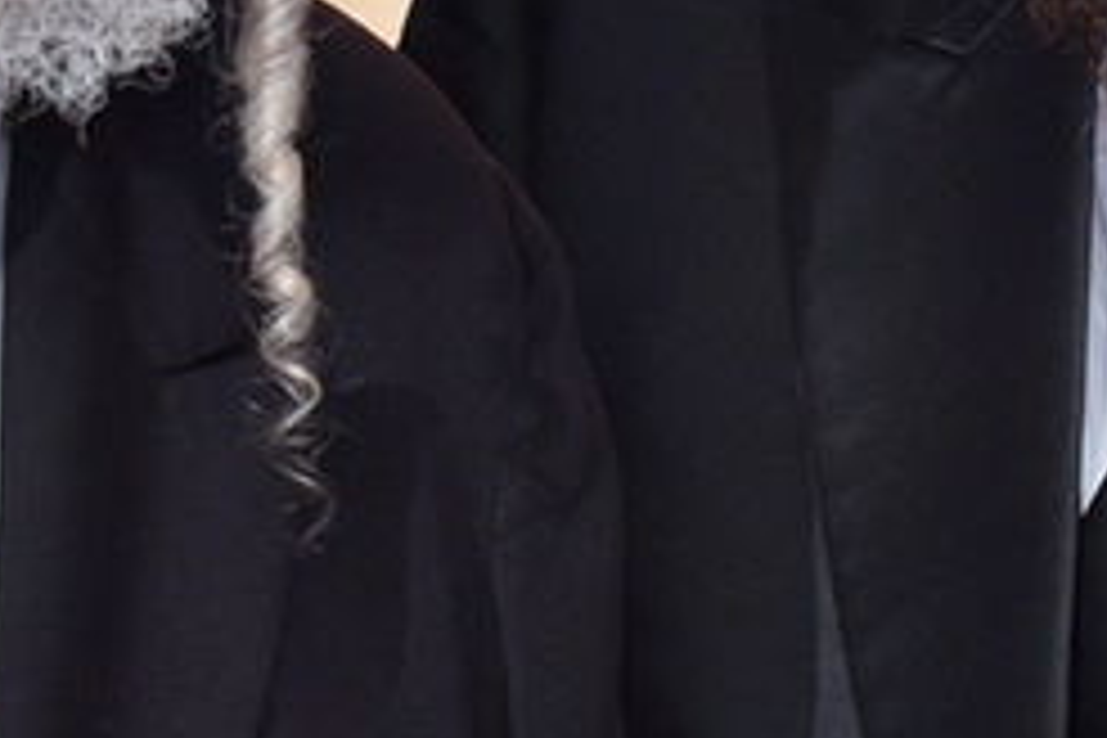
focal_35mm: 250
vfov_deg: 5.5
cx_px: 1210
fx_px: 7687
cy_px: 209
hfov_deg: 8.2
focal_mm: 44
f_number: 5
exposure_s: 1/160
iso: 1000
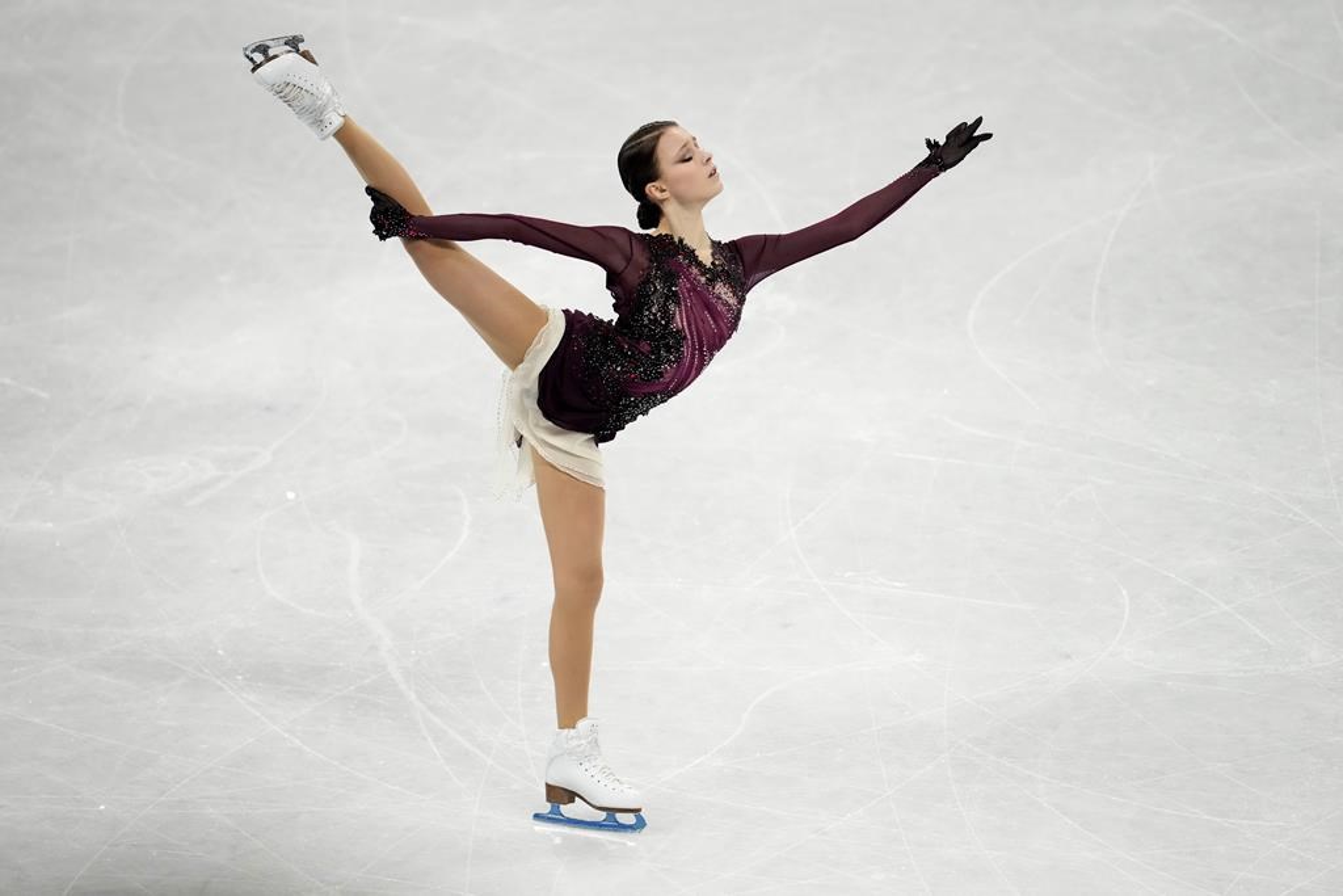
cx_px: 672
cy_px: 448
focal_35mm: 400
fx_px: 14923
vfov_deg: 3.4
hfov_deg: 5.2
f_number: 2.8
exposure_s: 1/4000
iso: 4000
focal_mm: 400
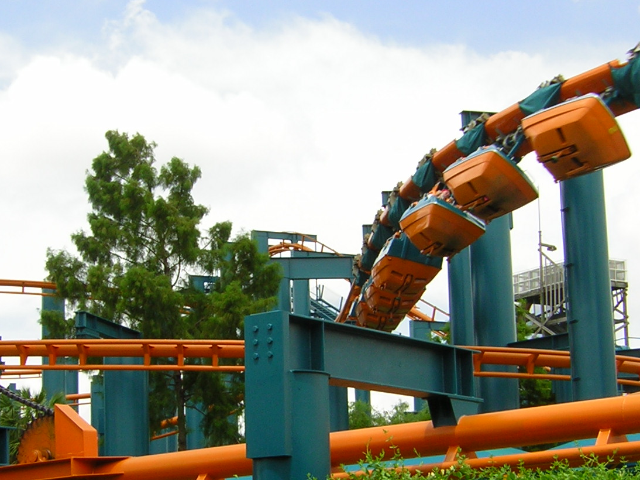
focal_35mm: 79
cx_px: 324
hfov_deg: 24.7
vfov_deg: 18.6
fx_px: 1460
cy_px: 314
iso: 50
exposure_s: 1/164
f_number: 6.4
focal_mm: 7.1
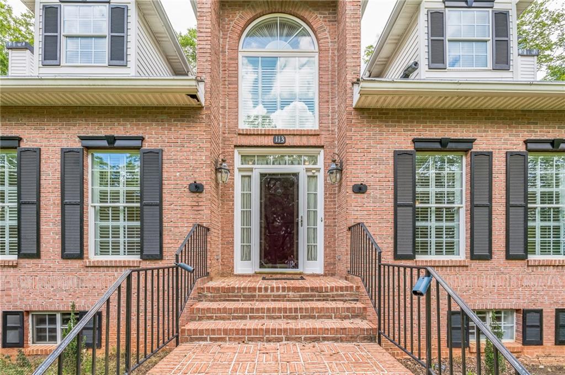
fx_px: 251
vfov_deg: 73.7
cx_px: 282
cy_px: 188
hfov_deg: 96.8
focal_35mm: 16
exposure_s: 1/100
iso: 200
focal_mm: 16
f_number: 8
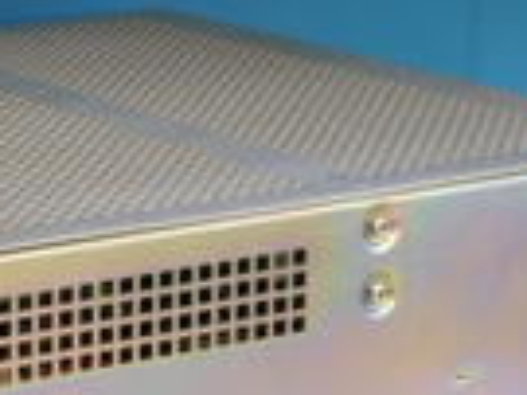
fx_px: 3073
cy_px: 360
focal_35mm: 202
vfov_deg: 7.3
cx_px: -12
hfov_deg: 9.7
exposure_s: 1/2
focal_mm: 34
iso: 800
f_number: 22
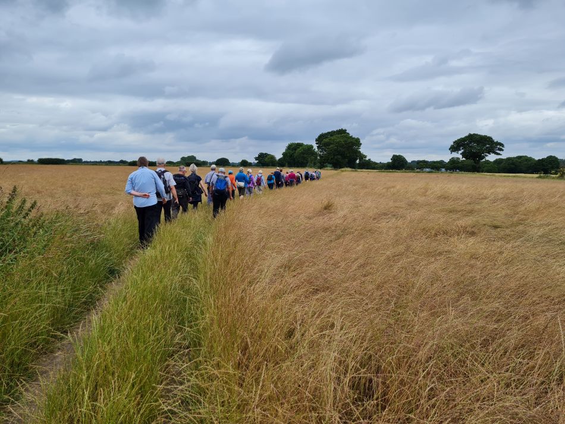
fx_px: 424
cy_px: 212
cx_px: 282
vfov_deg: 53.1
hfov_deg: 67.3
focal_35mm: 26
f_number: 1.8
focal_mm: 5.4
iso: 50
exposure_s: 1/1612
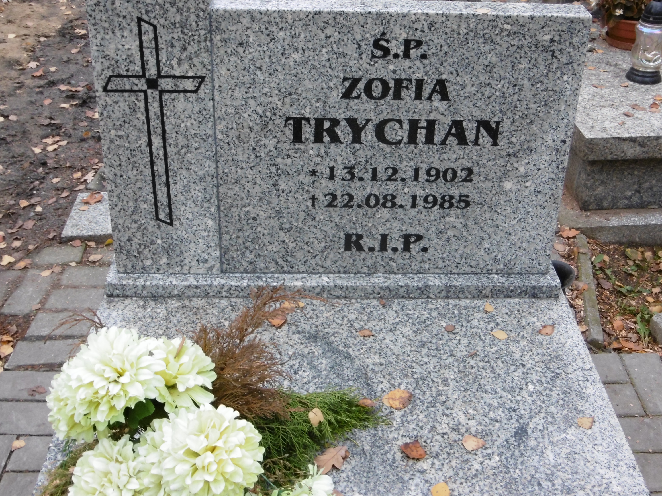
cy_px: 195
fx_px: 918
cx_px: 351
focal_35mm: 48
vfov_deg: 30.2
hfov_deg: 39.6
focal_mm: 6.8
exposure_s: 1/60
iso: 160
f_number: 3.7
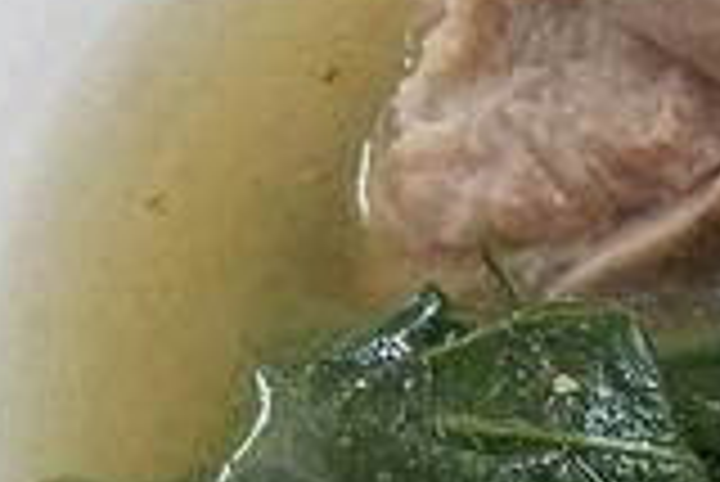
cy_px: 437
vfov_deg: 12.6
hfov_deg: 16.3
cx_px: 1233
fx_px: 2162
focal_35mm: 108
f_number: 1.7
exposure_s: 1/30
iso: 160
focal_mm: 4.2
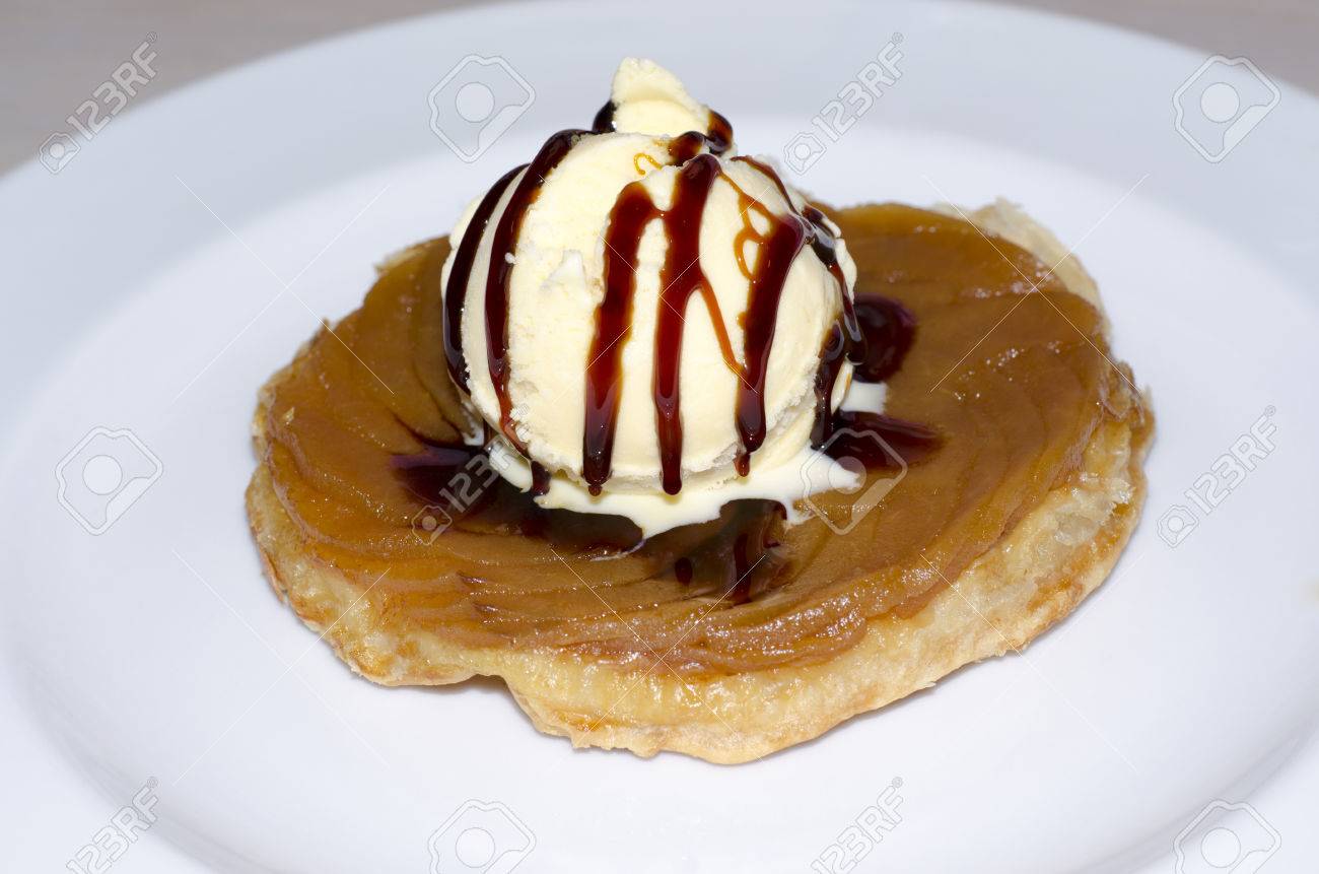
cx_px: 660
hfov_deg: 27.0
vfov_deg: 18.1
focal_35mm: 75
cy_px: 437
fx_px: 2742
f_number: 8
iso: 100
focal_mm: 50
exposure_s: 1/200
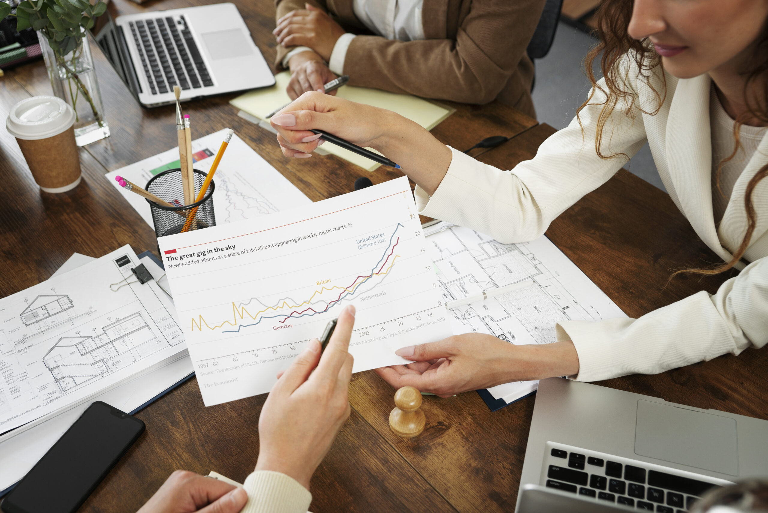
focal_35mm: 40
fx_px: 854
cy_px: 256
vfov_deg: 33.4
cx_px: 384
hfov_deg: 48.4
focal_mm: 40
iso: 320
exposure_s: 1/125
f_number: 4
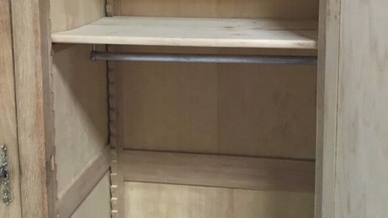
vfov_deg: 25.4
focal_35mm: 46
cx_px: 198
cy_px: 34
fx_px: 473
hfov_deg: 44.6
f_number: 2.4
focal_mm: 3.3
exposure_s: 1/17
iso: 250
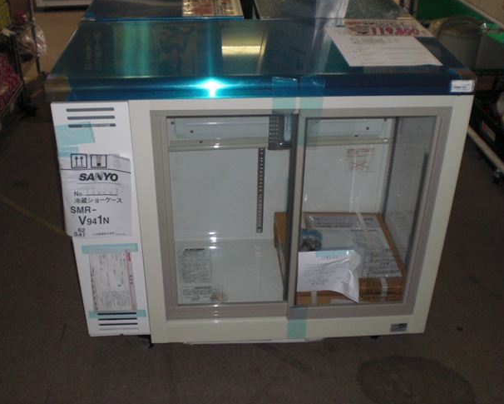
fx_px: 597
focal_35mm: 40
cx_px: 242
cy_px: 201
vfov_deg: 37.3
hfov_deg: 45.8
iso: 200
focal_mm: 6.3
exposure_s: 1/60
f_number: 3.1
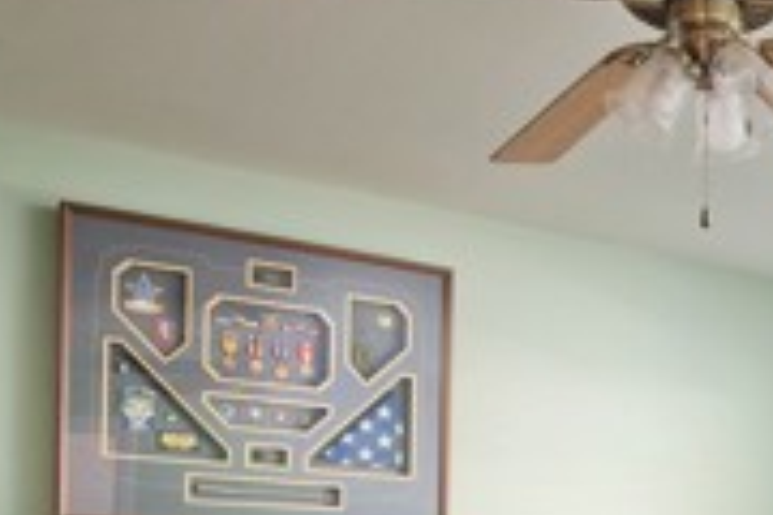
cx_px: 760
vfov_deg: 22.4
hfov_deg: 32.4
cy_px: 577
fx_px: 1224
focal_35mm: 57
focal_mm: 16
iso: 400
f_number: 6.3
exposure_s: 1/25
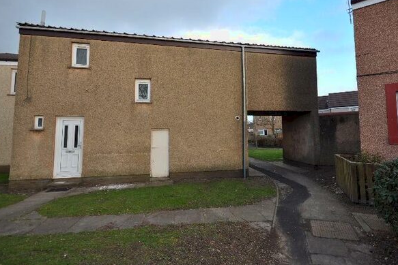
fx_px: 199
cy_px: 112
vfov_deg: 67.0
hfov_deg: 89.7
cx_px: 220
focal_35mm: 18
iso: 200
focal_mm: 10
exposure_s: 1/125
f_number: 5.6
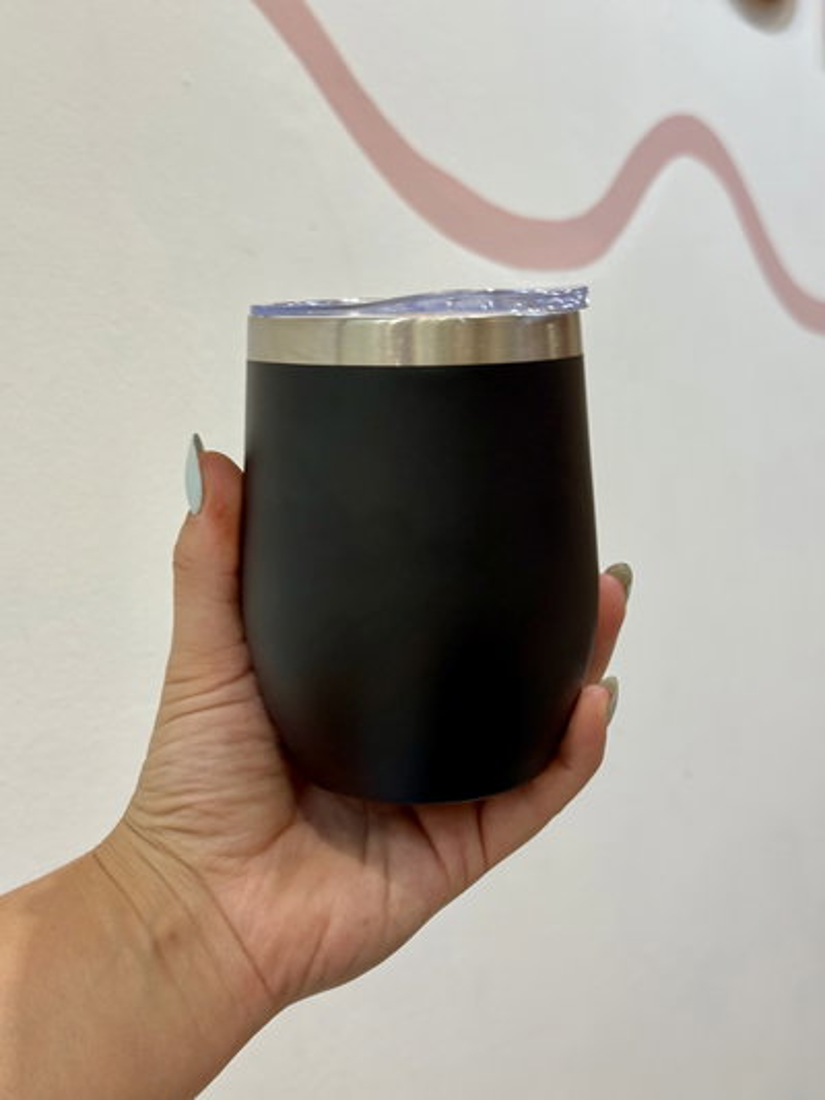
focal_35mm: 48
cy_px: 550
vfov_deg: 39.6
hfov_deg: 30.3
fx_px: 1525
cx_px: 412
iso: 125
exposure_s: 1/50
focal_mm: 6.76
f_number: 1.78
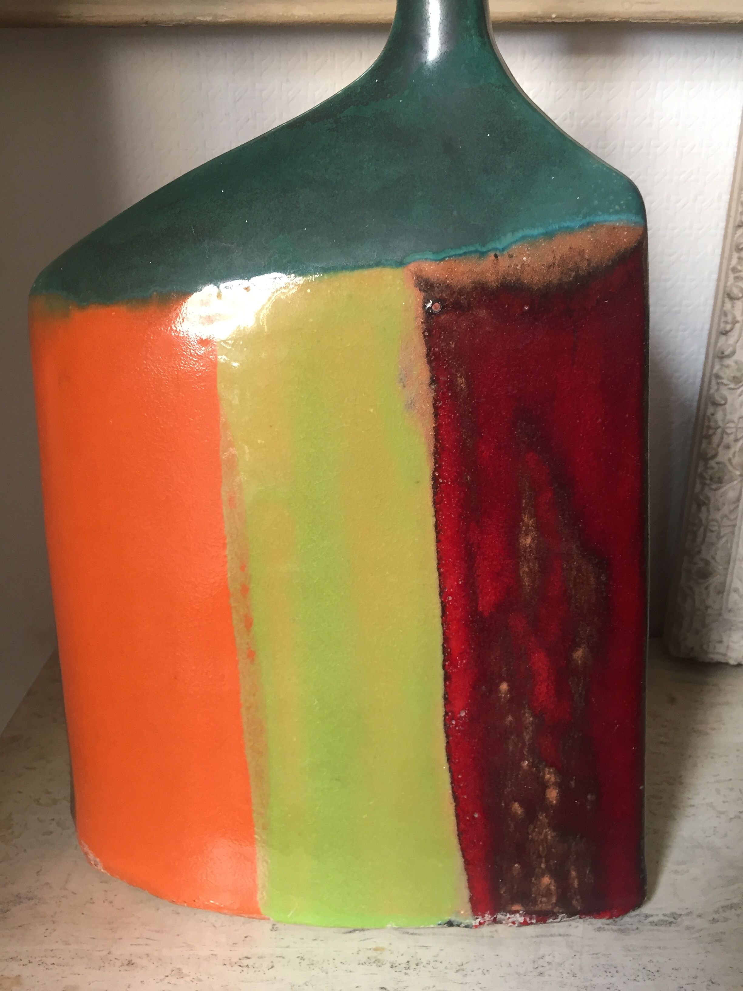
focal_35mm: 29
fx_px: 830
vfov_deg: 61.7
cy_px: 496
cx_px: 372
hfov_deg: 48.2
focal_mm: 4.15
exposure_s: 1/33
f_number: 2.2
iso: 100
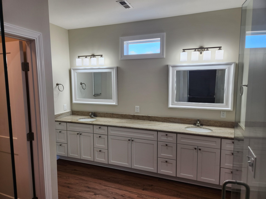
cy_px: 100
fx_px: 177
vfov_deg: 58.9
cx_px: 133
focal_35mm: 23
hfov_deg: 73.9
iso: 32
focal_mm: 5.4
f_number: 1.8
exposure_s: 1/120
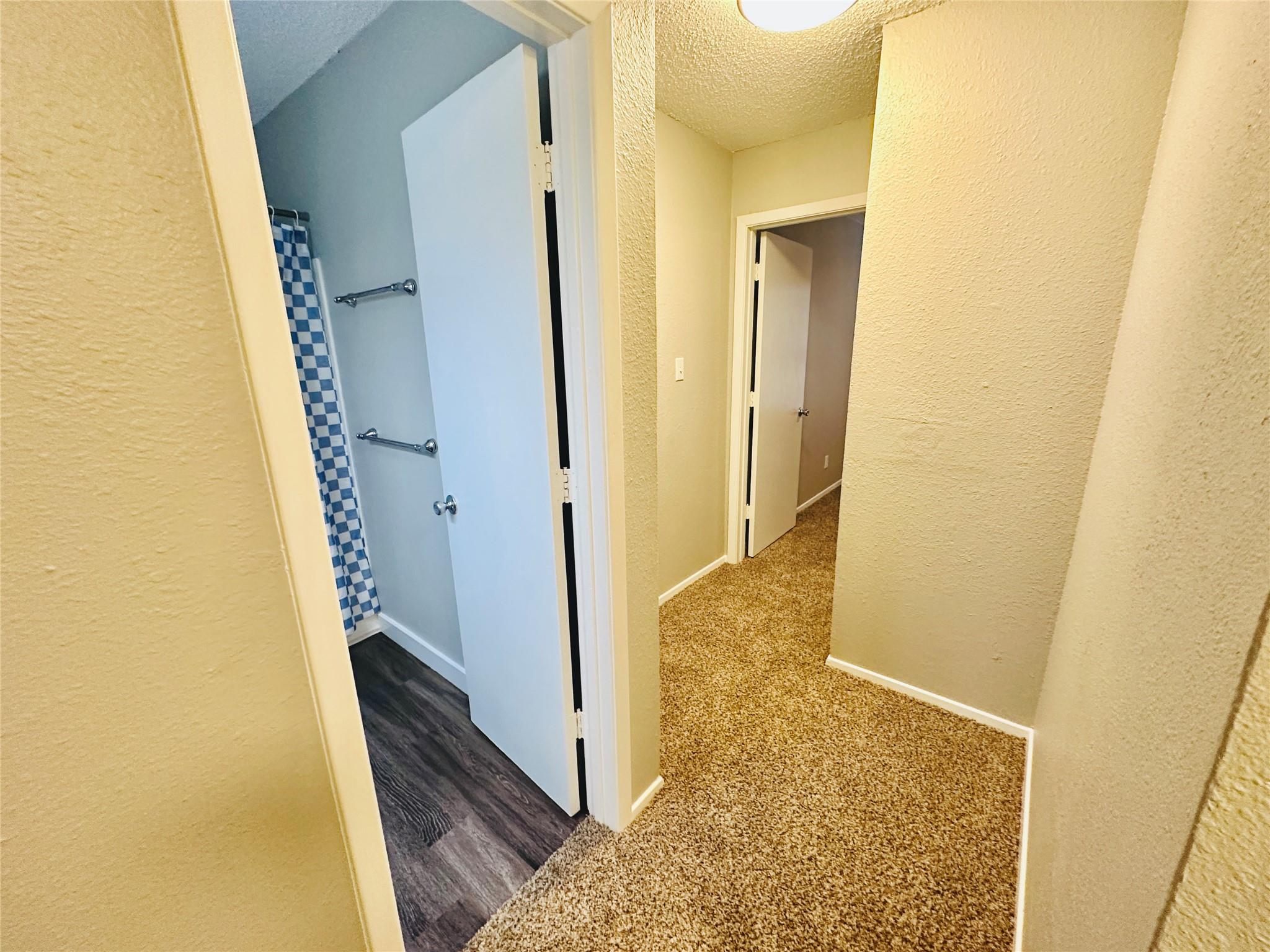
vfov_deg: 85.7
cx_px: 635
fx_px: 514
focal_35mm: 14
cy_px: 476
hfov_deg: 102.1
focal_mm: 2.22
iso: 250
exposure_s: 1/60
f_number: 2.2
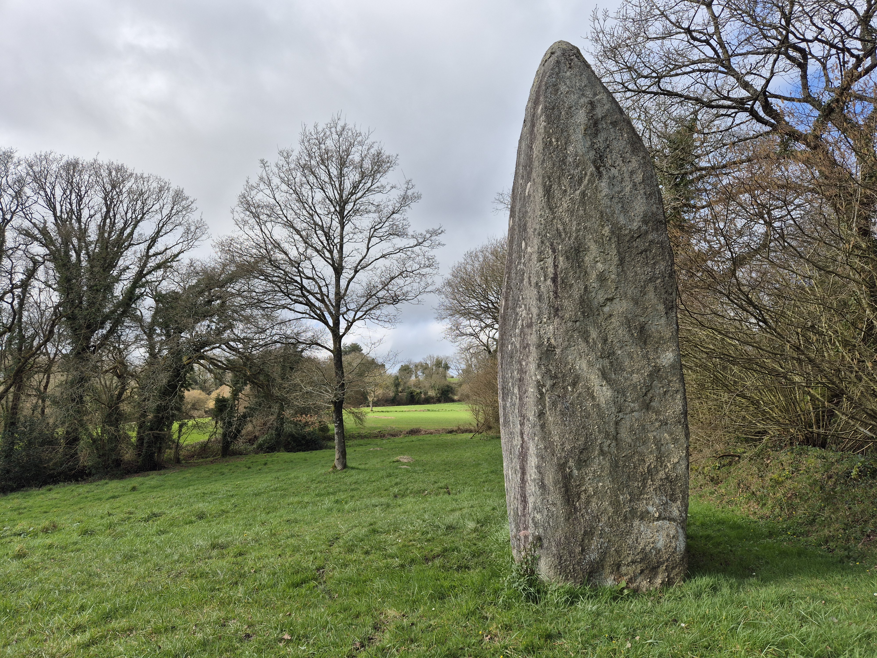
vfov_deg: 58.9
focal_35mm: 23
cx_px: 438
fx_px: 583
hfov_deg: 73.9
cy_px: 329
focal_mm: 5.4
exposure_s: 1/1500
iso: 25
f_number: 1.8
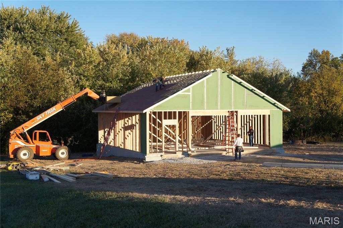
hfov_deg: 43.7
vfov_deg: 29.8
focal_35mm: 45
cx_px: 172
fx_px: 428
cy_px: 114
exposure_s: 1/320
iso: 200
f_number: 6.3
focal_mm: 30
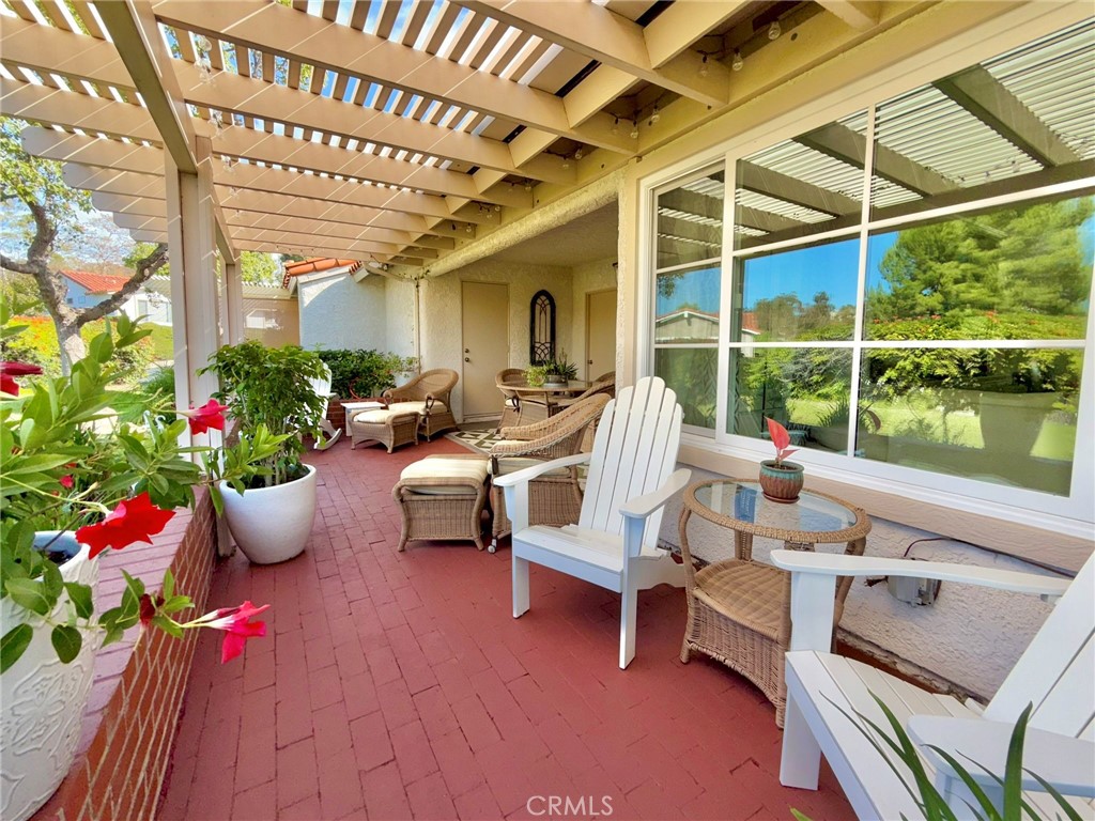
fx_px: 443
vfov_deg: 85.7
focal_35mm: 14
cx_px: 548
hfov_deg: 102.1
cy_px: 410
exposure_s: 1/247
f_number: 2.2
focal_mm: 2.22
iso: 16
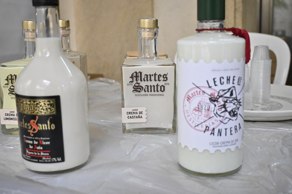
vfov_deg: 31.9
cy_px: 97
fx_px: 341
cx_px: 146
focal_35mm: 42
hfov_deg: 46.4
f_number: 4.5
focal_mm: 28
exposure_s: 1/200
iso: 1250
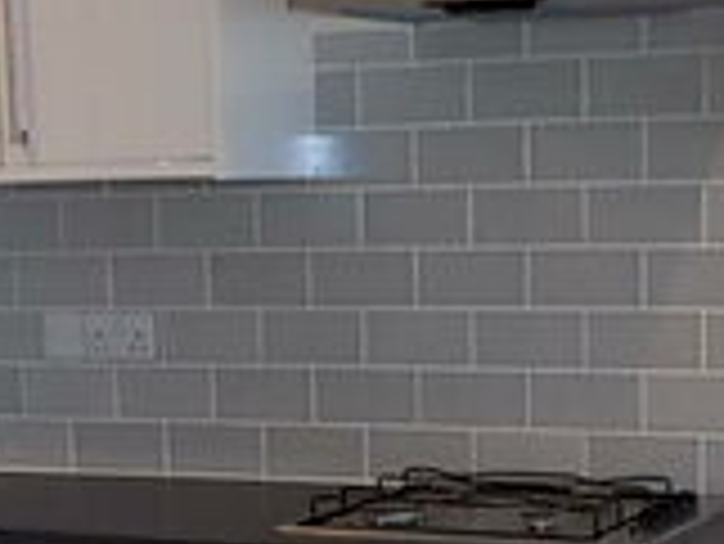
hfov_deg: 19.6
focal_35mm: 100
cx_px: 396
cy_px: 663
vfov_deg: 14.3
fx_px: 2093
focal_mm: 4
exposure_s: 1/30
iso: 250
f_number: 3.1
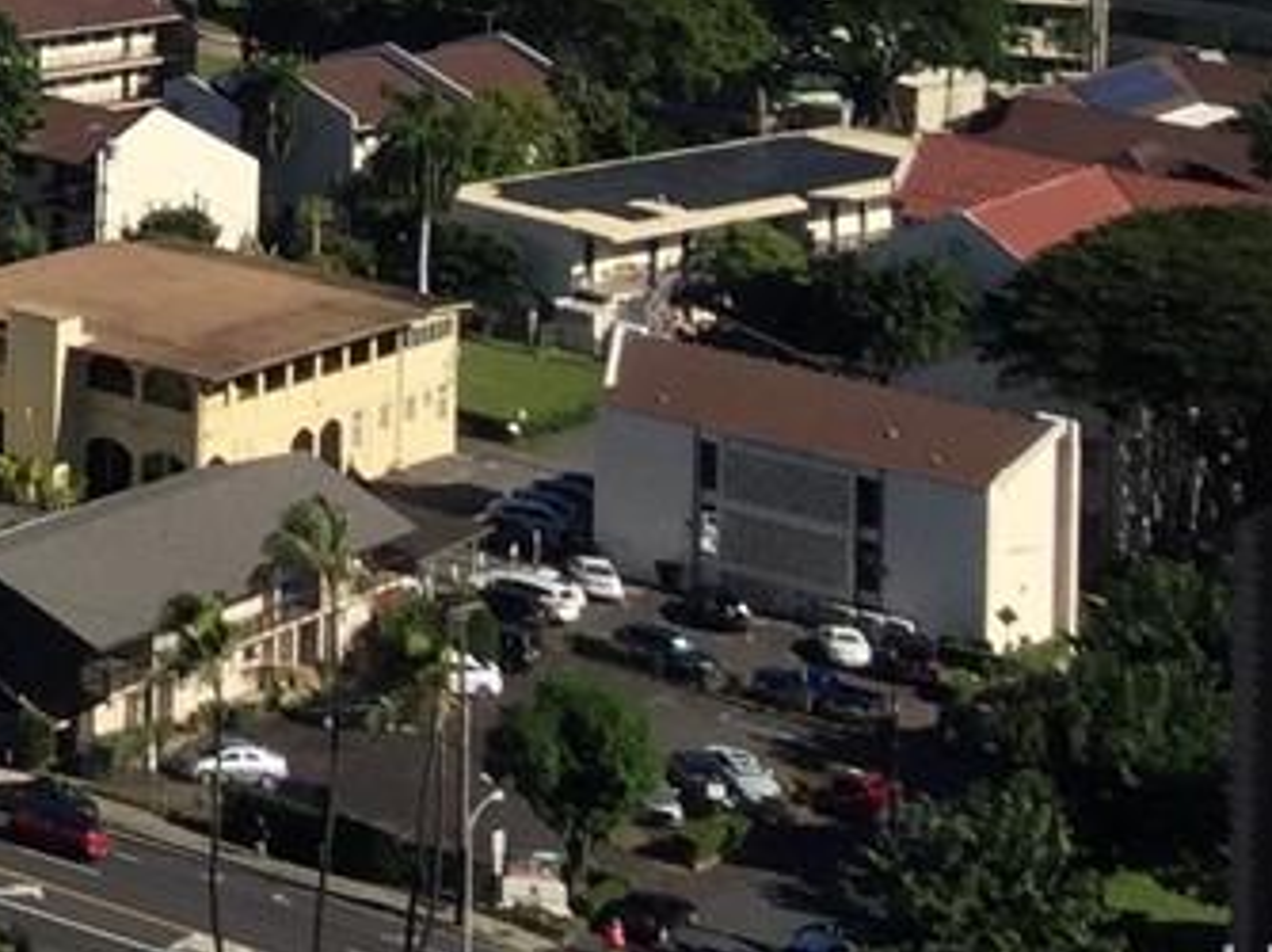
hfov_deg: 12.5
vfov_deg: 9.6
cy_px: -1268
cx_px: -1264
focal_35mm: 139
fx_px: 5104
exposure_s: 1/3049
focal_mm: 4.15
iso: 32
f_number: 2.2
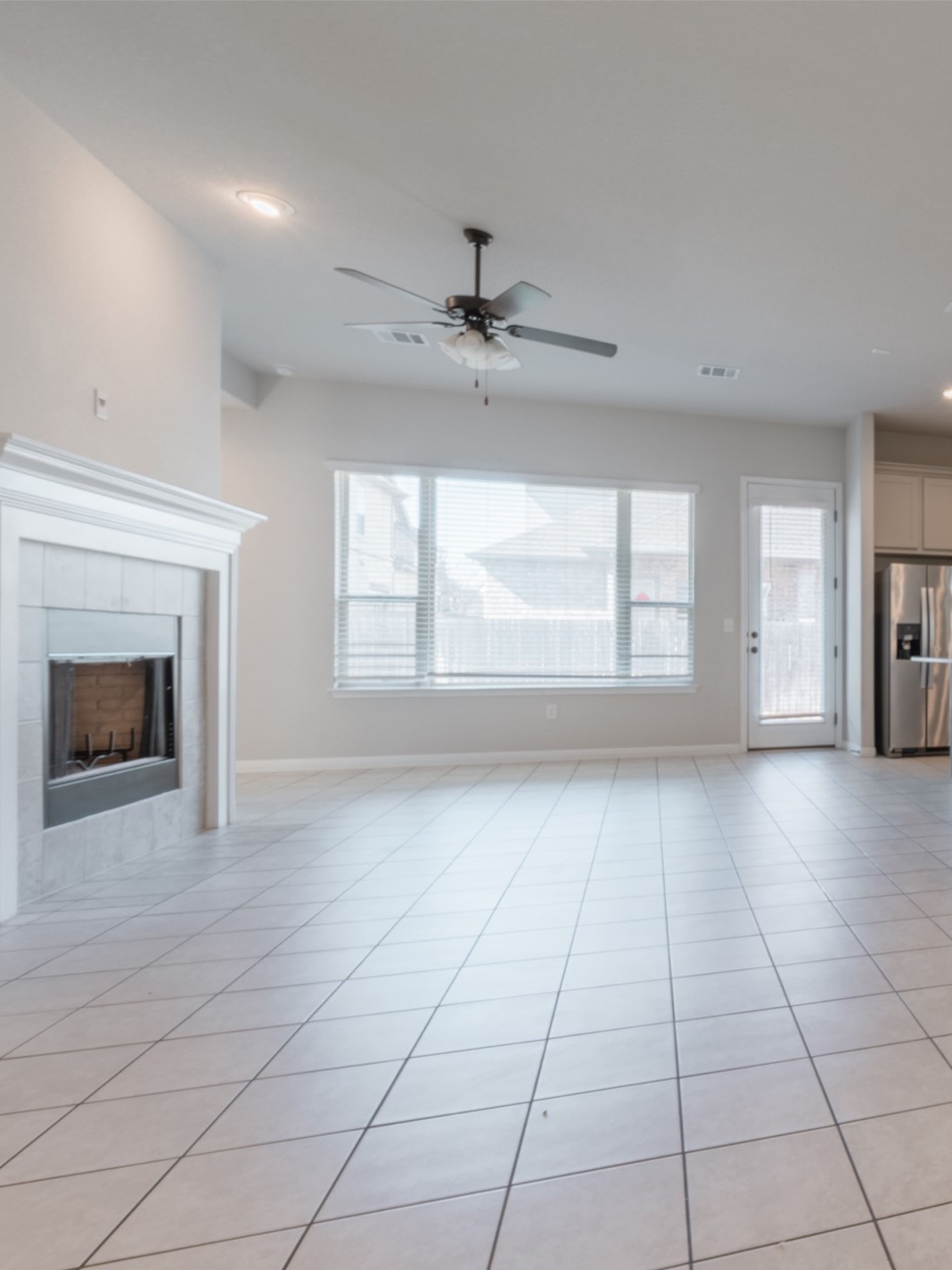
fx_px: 807
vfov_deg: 76.4
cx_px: 956
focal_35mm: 22
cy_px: 645
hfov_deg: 49.5
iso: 100
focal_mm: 10
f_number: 16
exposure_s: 1/10
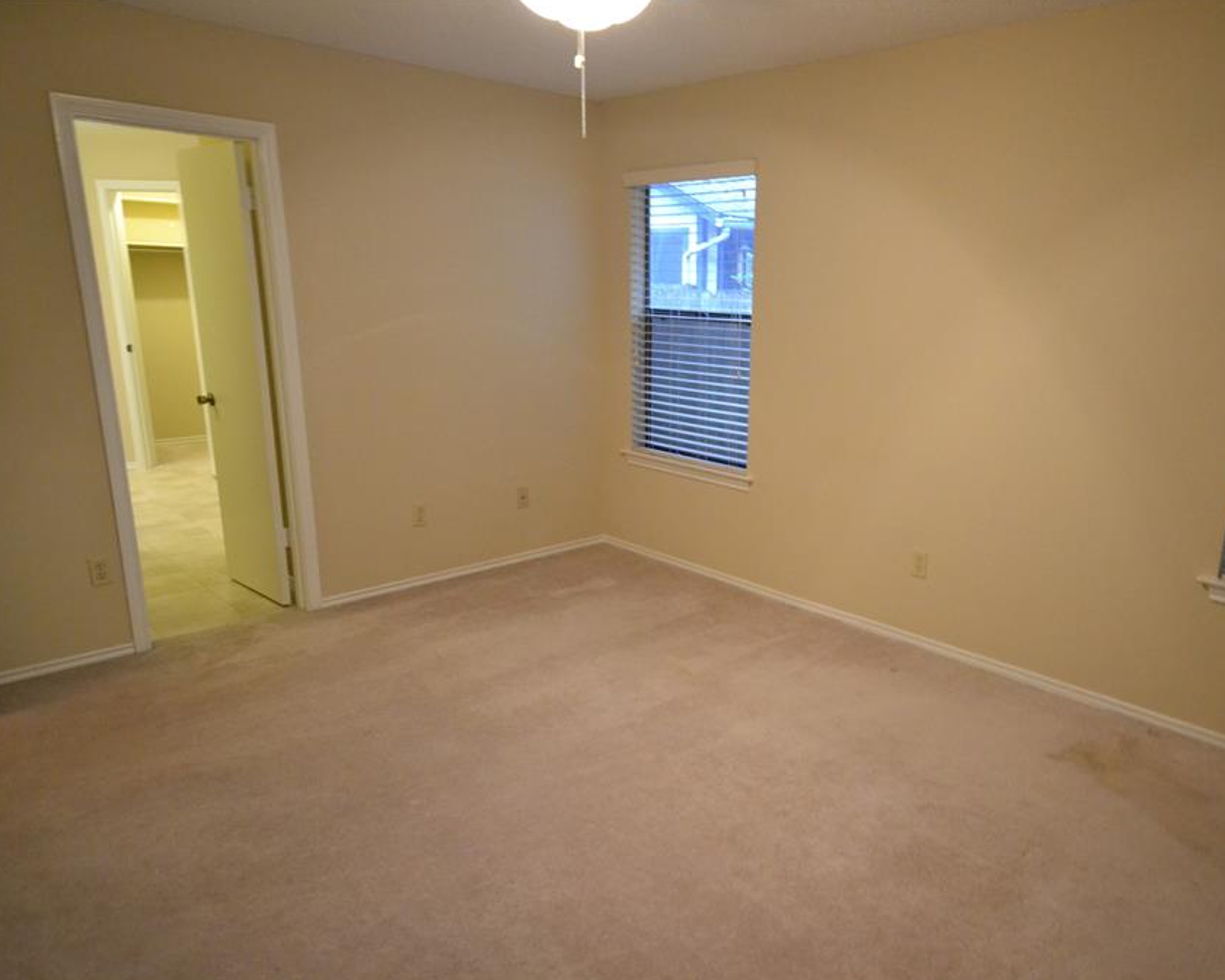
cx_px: 727
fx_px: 870
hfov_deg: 69.7
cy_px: 491
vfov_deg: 58.8
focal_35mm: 24
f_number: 4.8
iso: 3200
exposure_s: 1/20
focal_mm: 14
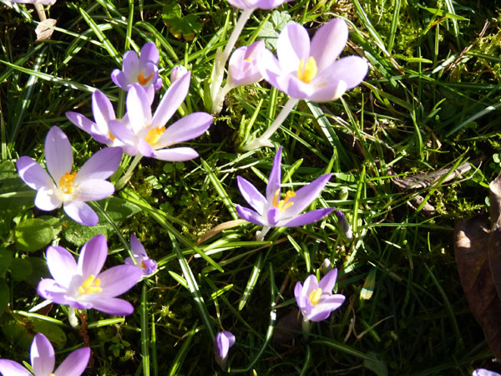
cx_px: 250
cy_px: 188
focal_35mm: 105
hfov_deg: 18.7
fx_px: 1520
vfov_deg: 14.1
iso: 160
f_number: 4
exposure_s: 1/320
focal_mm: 18.7
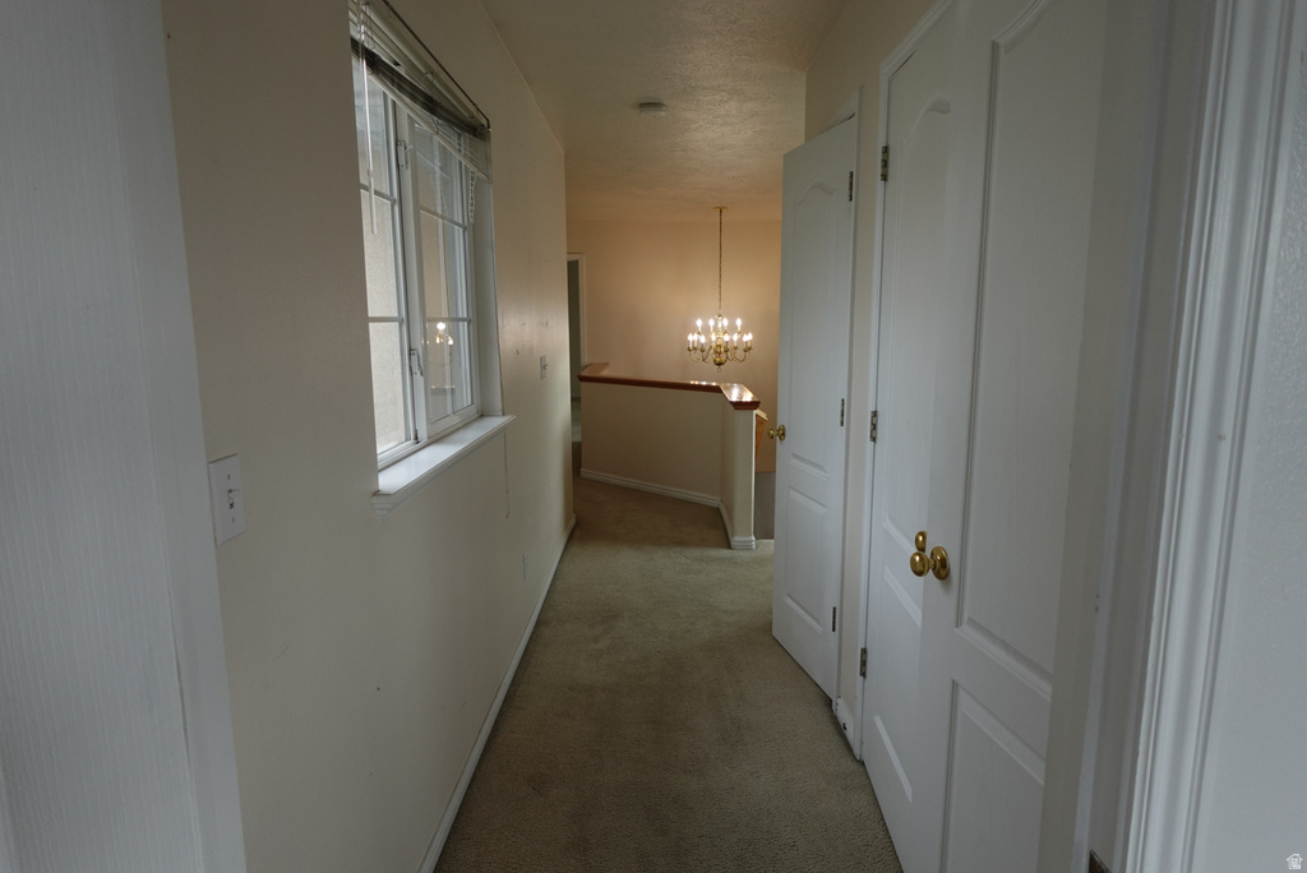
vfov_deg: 62.0
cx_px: 654
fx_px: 726
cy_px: 436
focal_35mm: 20
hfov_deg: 83.9
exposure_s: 1/160
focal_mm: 7.6
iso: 125
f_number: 2
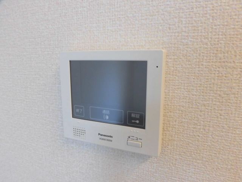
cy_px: 91
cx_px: 121
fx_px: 168
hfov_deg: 71.6
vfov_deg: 56.8
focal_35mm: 24
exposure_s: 1/50
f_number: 3.1
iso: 250
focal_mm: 4.3
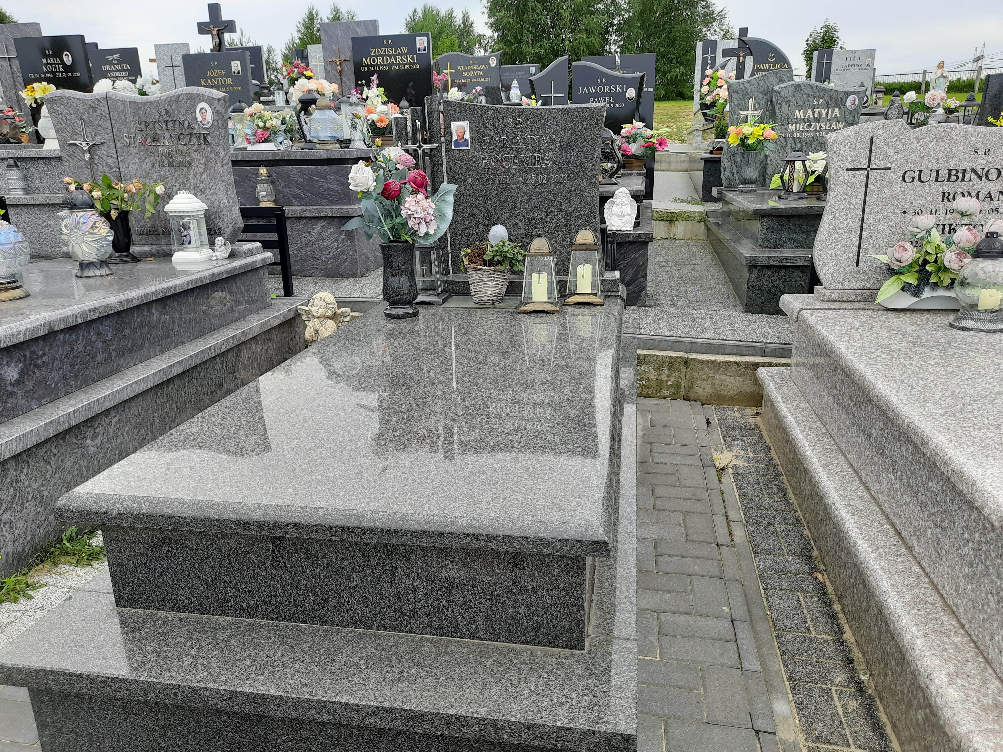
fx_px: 724
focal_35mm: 25
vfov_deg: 54.9
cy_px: 376
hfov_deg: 69.4
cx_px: 502
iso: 20
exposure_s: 1/300
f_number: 2
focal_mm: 4.6
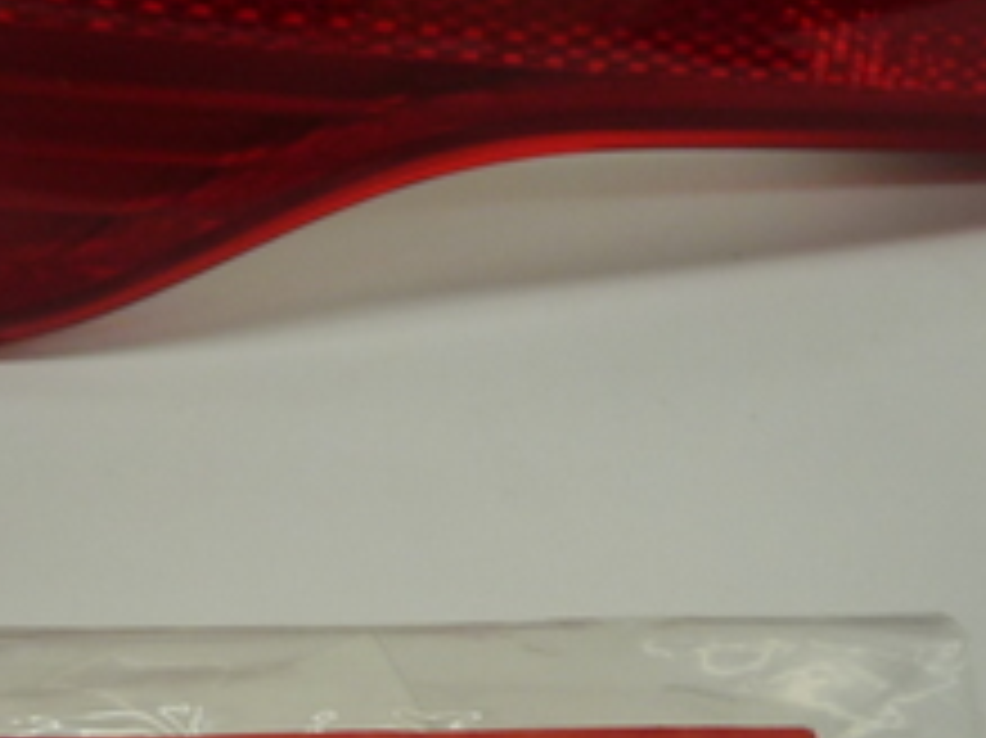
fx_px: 2249
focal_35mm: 79
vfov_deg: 18.6
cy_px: 482
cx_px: 387
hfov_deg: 24.7
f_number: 2.8
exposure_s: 1/60
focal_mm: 4.8
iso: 160
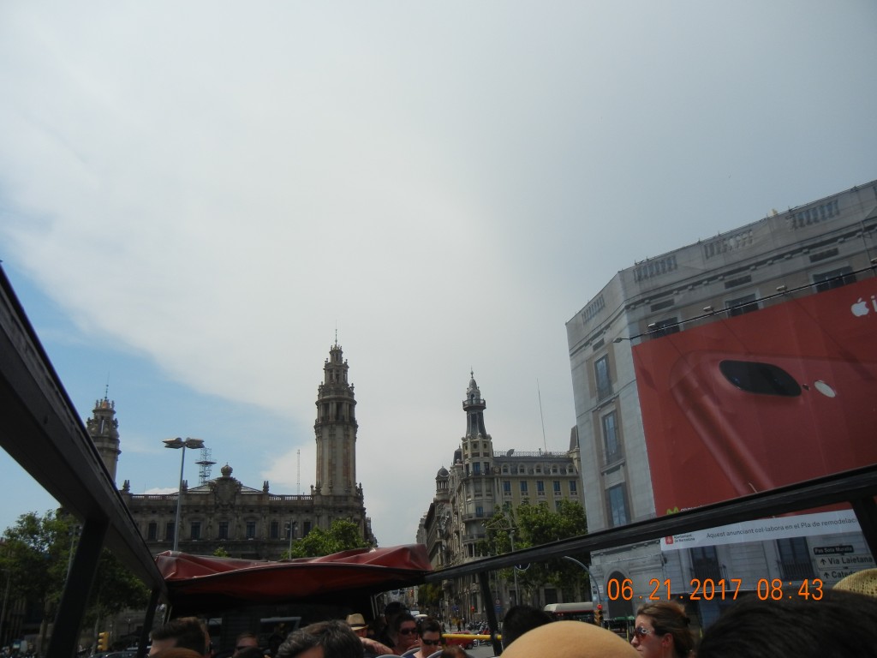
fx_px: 760
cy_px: 329
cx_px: 438
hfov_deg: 60.0
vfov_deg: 46.8
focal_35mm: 30
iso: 160
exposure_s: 1/720
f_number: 7
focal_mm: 5.4
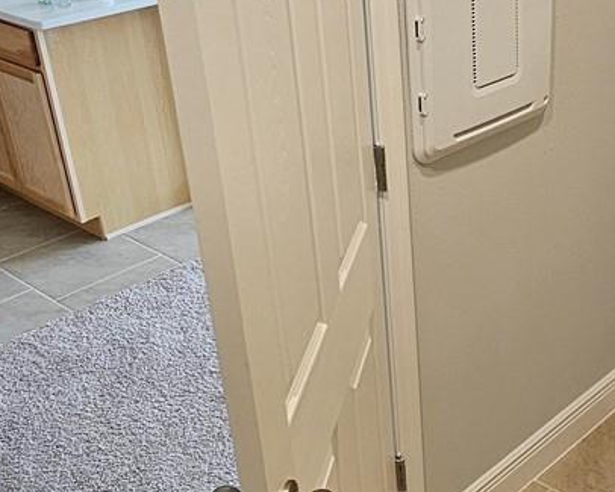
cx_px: 495
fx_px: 910
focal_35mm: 50
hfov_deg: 36.0
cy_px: 269
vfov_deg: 30.2
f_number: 2.2
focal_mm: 2.2
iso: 160
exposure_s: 1/60
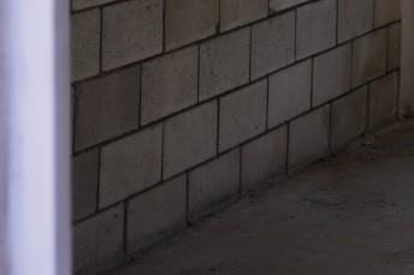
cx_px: 619
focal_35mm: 179
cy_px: -24
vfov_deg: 7.6
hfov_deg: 11.1
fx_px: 2057
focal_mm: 38
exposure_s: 1/200
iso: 100
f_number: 4.5
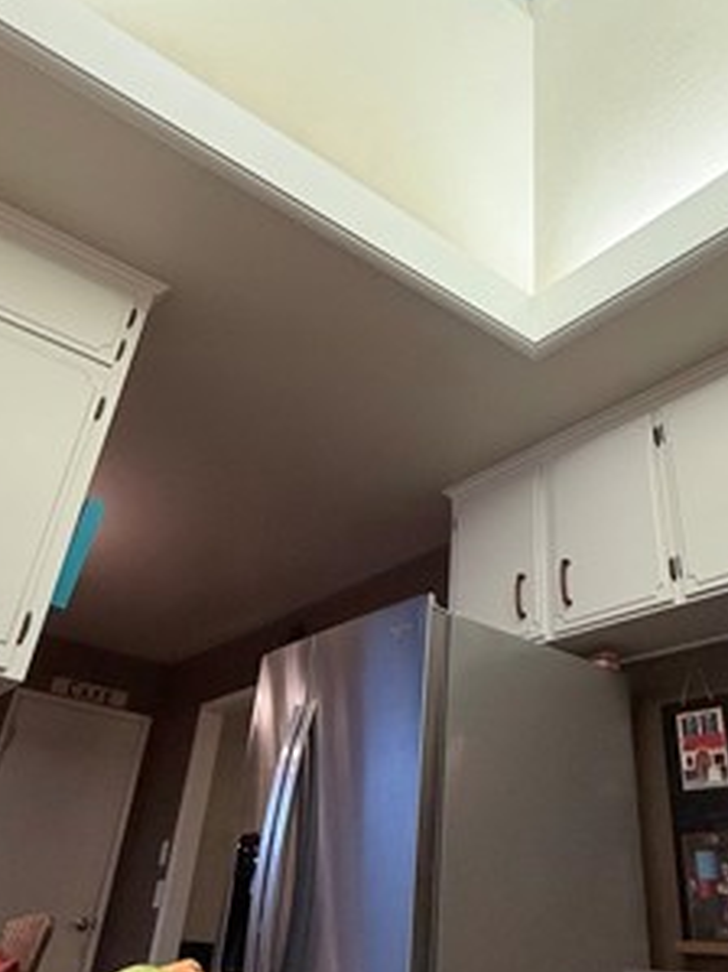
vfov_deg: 59.5
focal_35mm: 30
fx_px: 842
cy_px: 387
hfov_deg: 46.6
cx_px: 416
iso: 125
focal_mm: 2.22
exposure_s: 1/120
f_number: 2.2
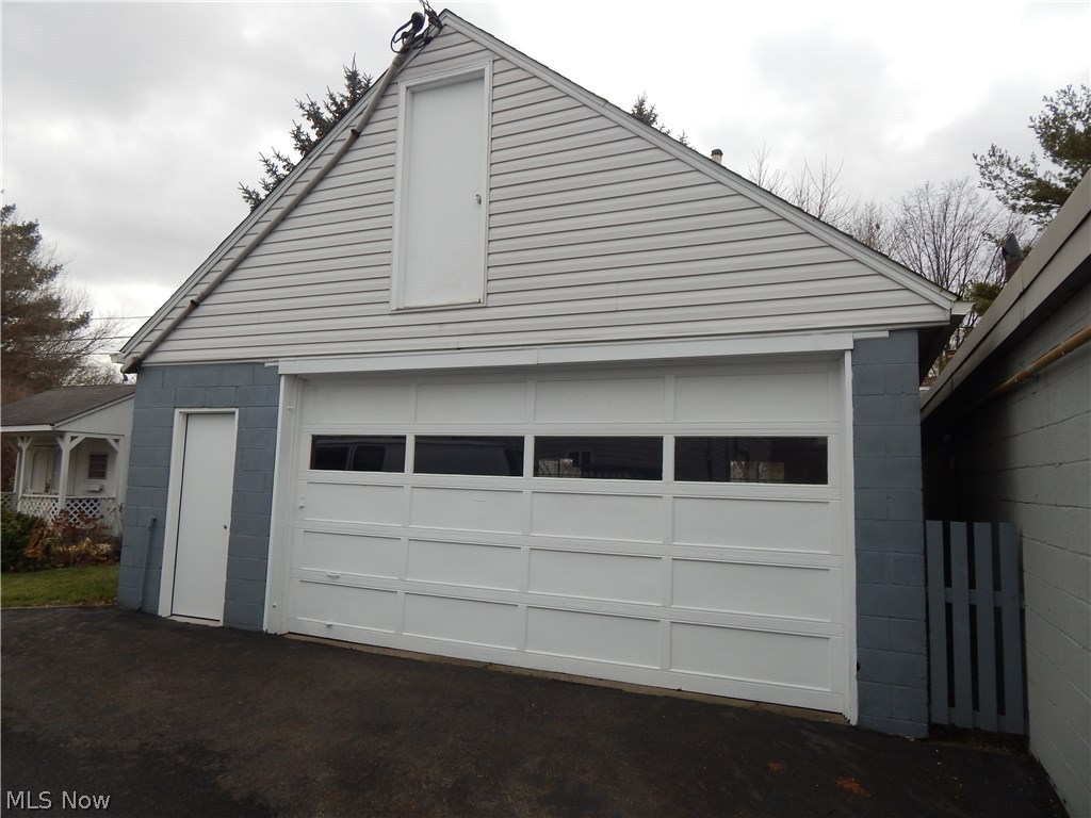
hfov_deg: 76.4
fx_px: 693
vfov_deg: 61.1
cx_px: 546
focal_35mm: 22
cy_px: 409
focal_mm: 4
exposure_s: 1/800
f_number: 3
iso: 125
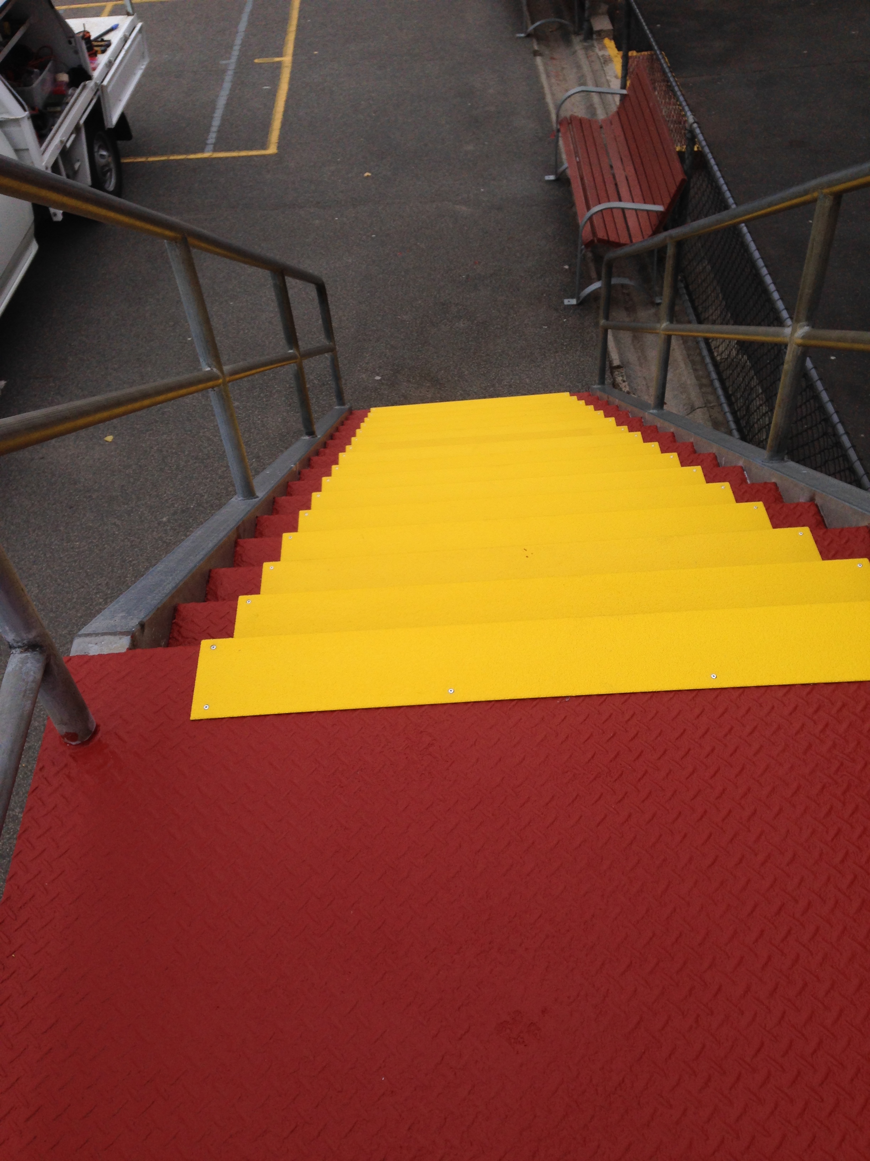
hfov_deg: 42.9
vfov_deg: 55.4
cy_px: 580
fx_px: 1106
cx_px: 435
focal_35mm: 33
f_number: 2.4
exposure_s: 1/1232
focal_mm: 4.12
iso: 50
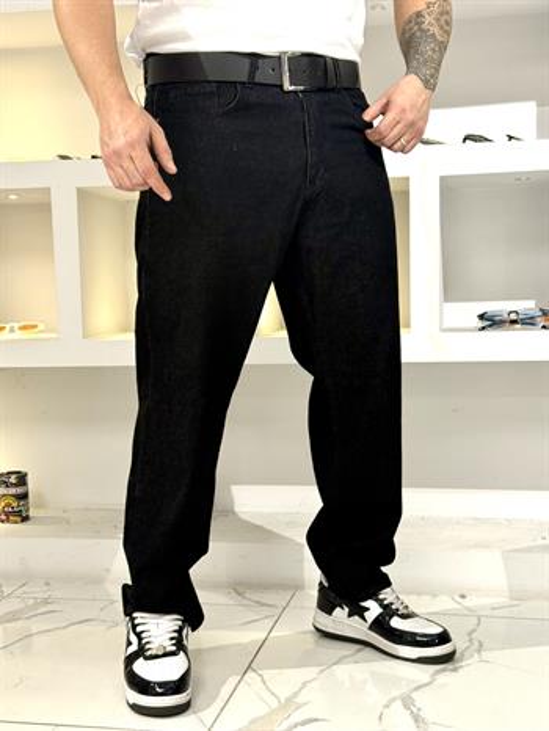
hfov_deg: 30.3
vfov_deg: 39.6
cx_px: 274
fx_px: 1014
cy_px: 366
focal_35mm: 48
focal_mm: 6.76
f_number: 1.78
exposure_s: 1/100
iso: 160
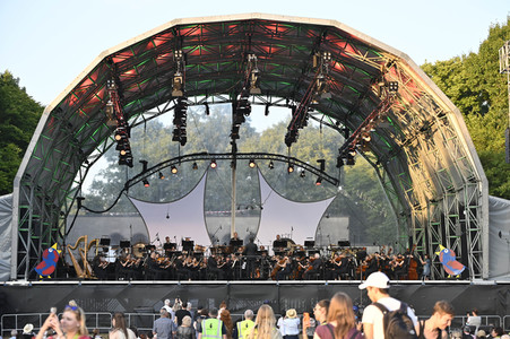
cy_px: 170
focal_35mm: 86
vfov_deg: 15.9
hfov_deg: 23.7
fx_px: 1217
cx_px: 255
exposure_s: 1/400
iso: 250
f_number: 2.8
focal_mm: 86
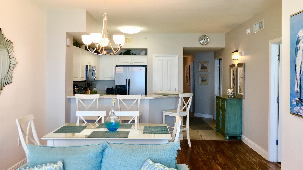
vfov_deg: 36.7
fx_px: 257
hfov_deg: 61.0
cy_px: 81
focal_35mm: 32
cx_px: 152
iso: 32
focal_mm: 4.15
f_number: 2.2
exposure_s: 1/30
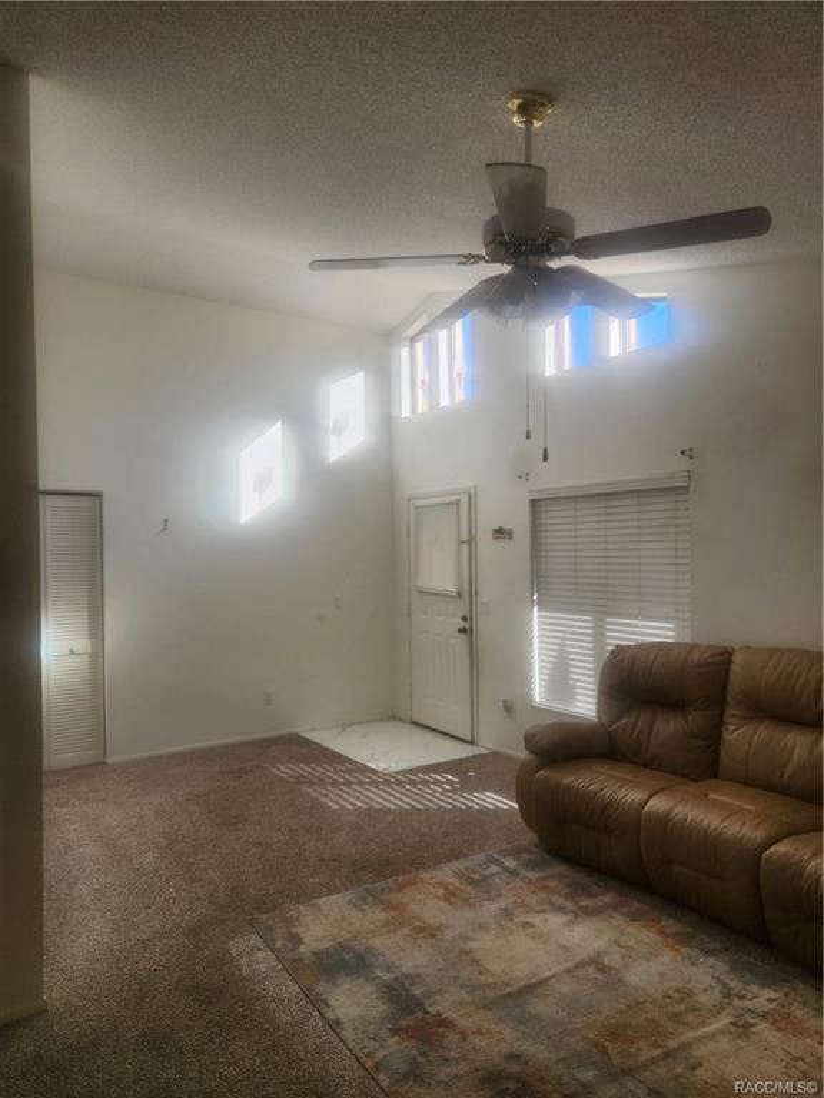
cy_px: 549
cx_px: 412
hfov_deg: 58.9
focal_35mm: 23
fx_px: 730
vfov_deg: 73.9
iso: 50
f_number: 1.8
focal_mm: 5.4
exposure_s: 1/180
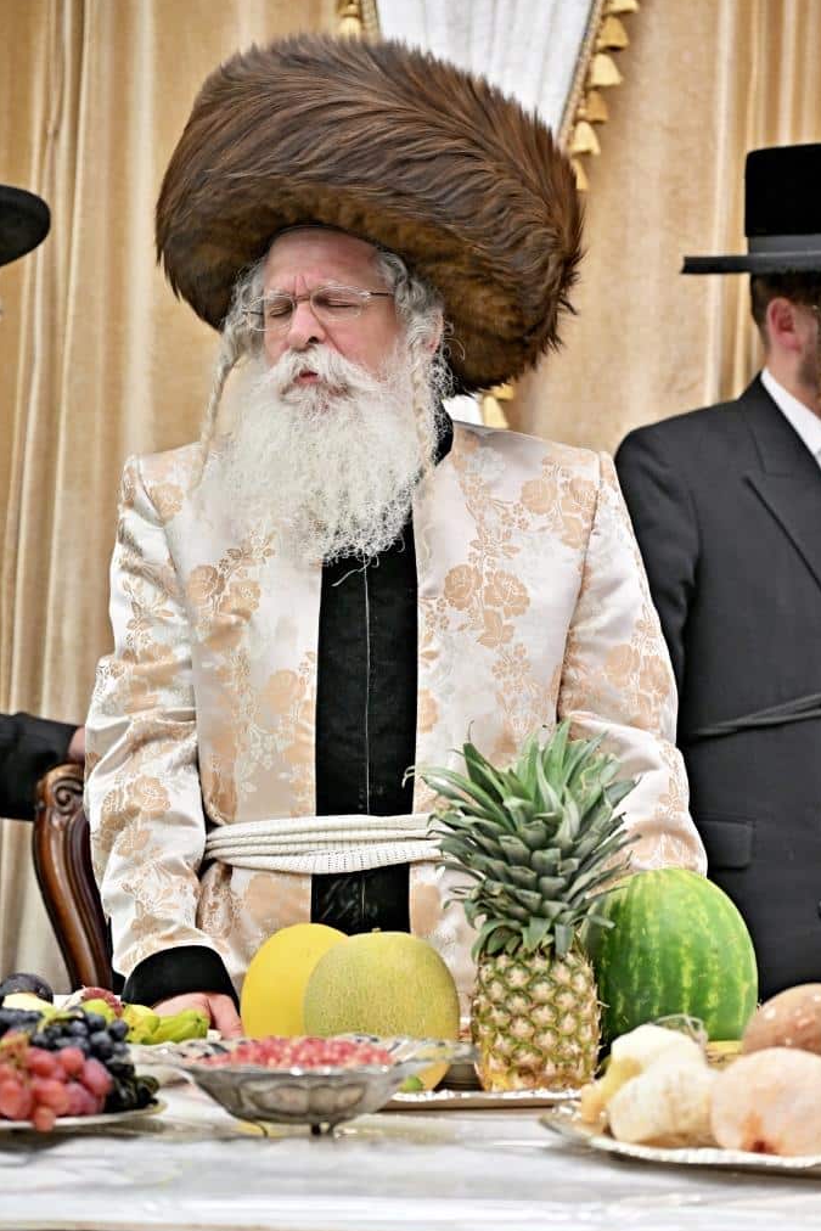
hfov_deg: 16.3
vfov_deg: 24.2
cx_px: 413
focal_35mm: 84
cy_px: 617
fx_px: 2872
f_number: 4
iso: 1000
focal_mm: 83
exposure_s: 1/200
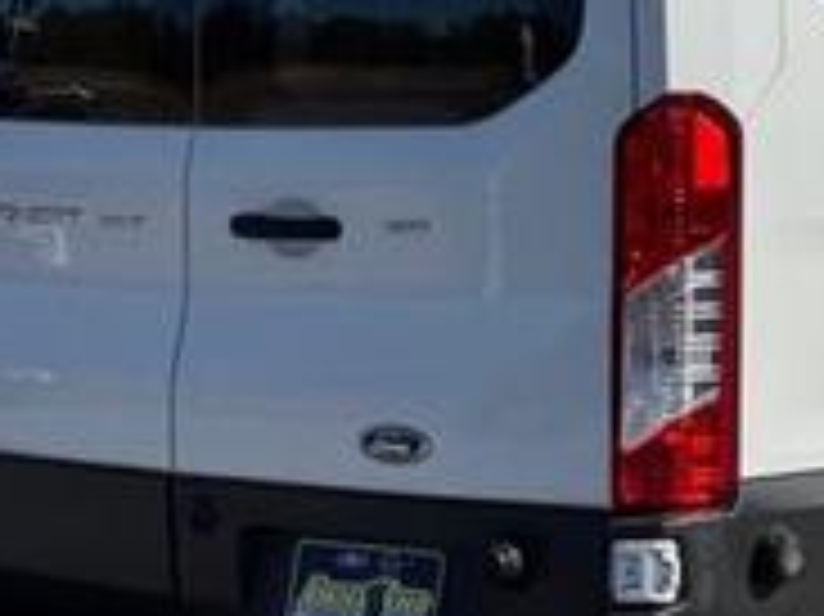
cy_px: 310
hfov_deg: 14.7
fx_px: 3140
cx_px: 824
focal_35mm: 132
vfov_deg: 11.2
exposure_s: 1/10526
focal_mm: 6.76
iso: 80
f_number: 1.78
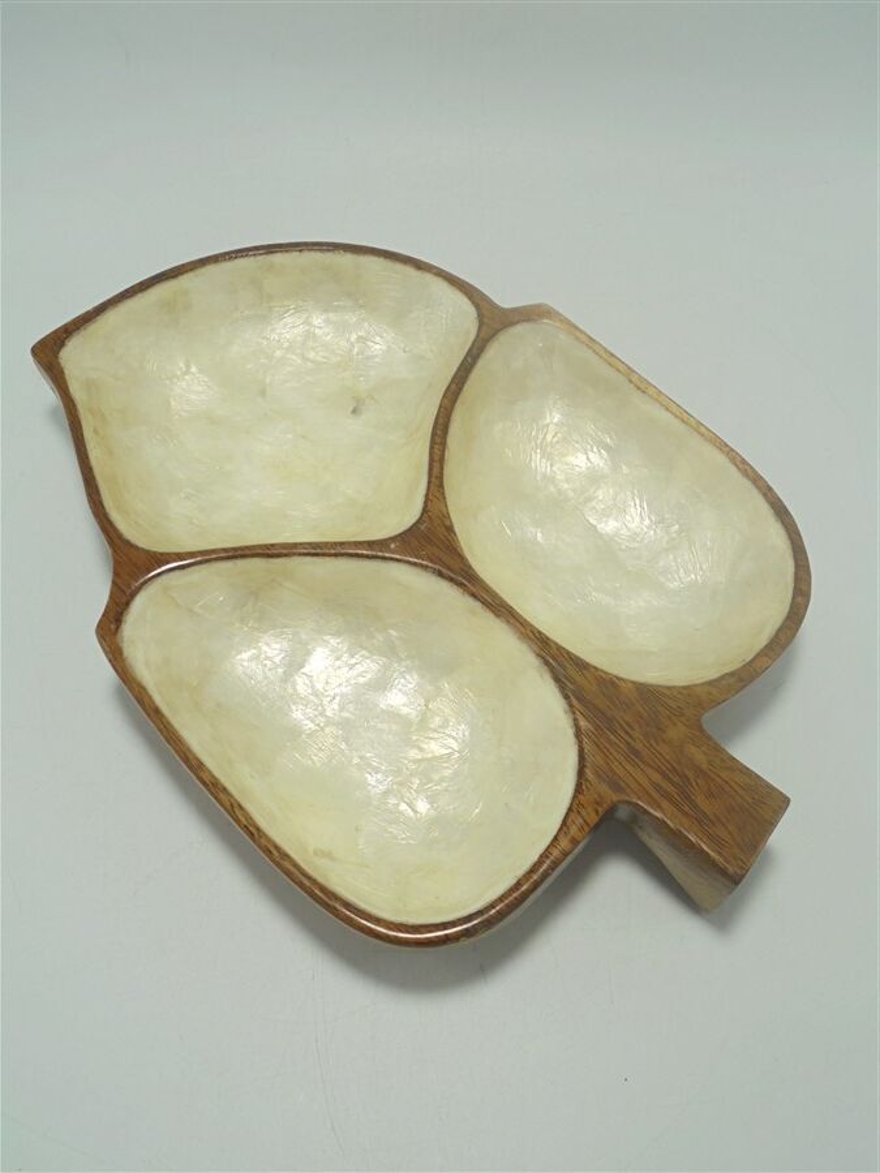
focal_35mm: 29
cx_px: 440
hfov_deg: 48.2
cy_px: 586
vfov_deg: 61.7
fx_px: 983
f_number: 3.7
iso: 100
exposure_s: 1/100
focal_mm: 5.3
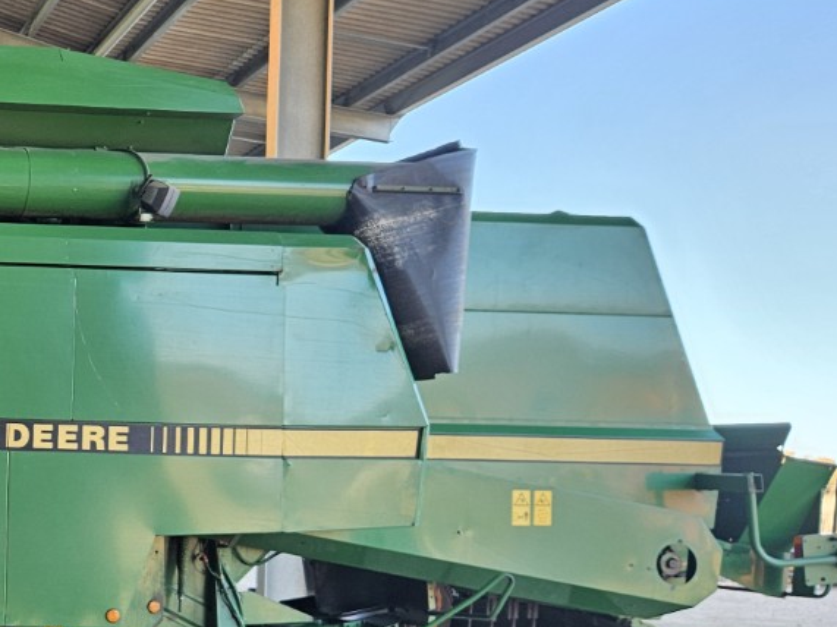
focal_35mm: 58
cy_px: 450
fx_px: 1402
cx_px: -176
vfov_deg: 25.0
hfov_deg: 28.7
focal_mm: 5.4
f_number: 1.8
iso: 50
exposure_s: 1/100
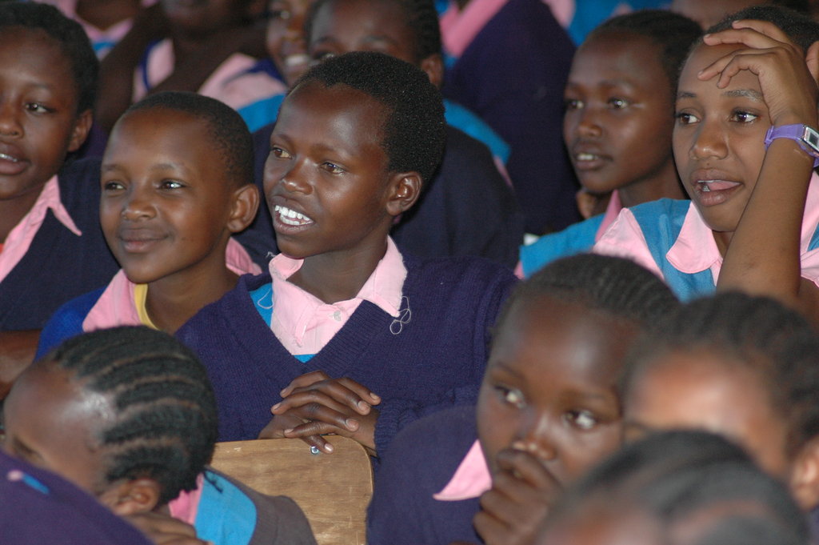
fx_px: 4603
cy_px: 272
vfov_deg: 6.8
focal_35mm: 202
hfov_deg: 10.2
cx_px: 410
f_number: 4.5
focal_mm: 135
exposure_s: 1/60
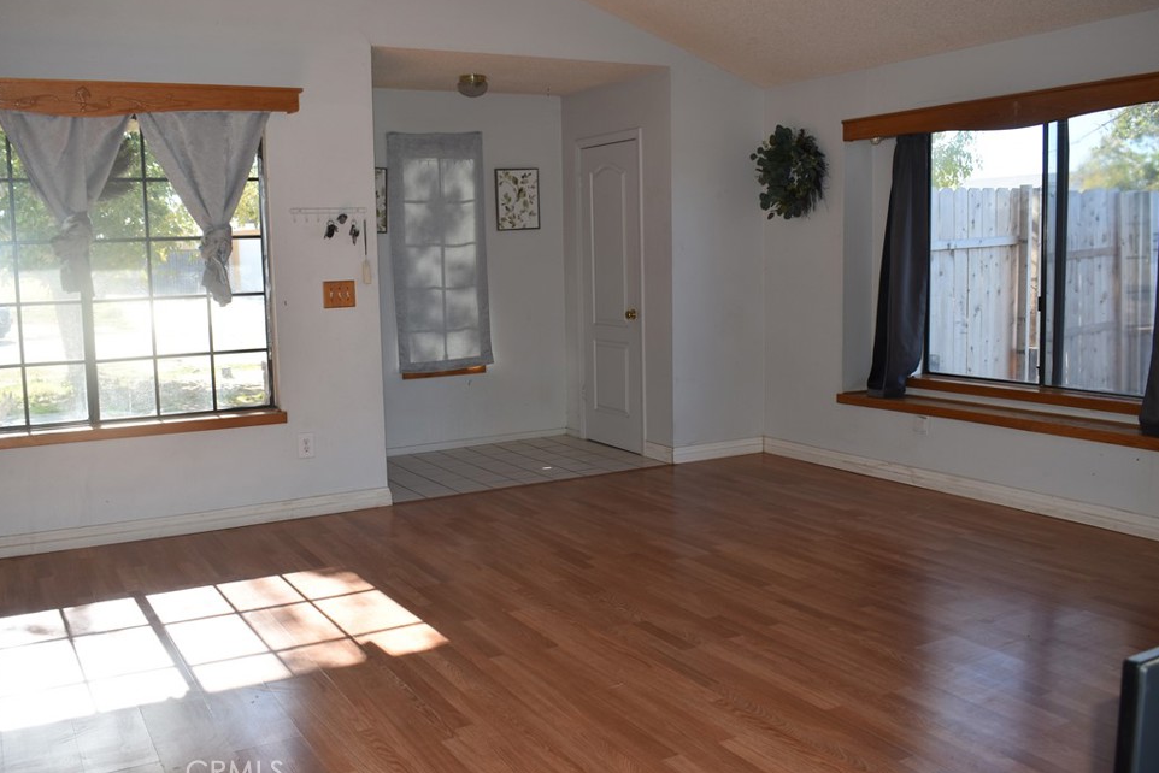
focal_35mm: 34
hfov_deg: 56.4
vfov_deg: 39.4
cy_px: 377
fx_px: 1080
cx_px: 551
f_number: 5.6
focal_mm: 21
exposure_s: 1/125
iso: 160
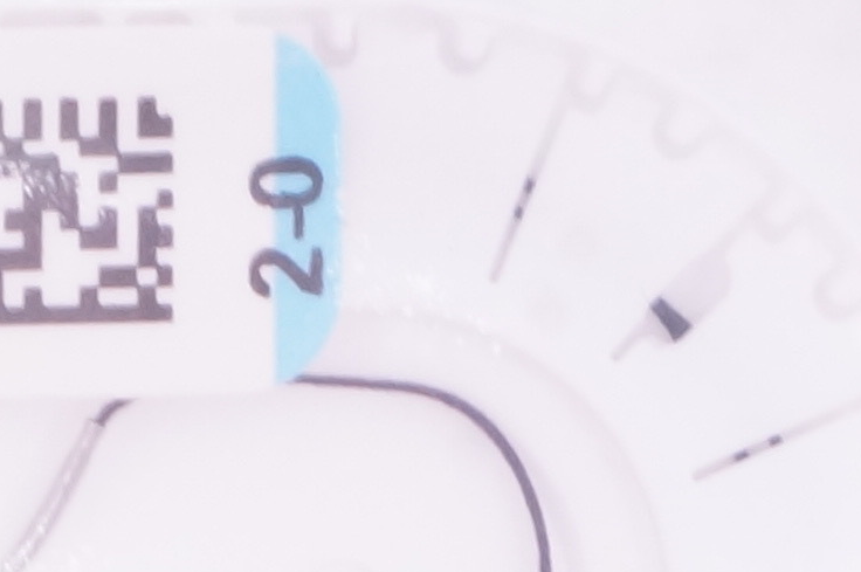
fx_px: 8847
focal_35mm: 370
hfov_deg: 5.5
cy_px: 570
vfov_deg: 3.7
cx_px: -819
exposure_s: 1/10
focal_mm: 37
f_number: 20
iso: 800
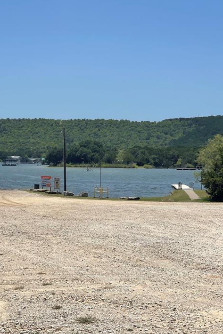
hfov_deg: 18.9
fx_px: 669
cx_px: 91
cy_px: 174
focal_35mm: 72
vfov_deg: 28.1
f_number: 2.2
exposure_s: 1/2370
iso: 20
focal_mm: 7.5
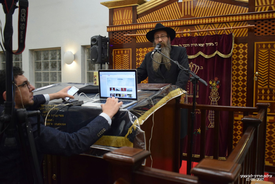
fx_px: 275
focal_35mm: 36
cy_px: 92
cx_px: 138
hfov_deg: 53.1
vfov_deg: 36.9
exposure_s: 1/60
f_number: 3.8
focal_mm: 24
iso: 1100
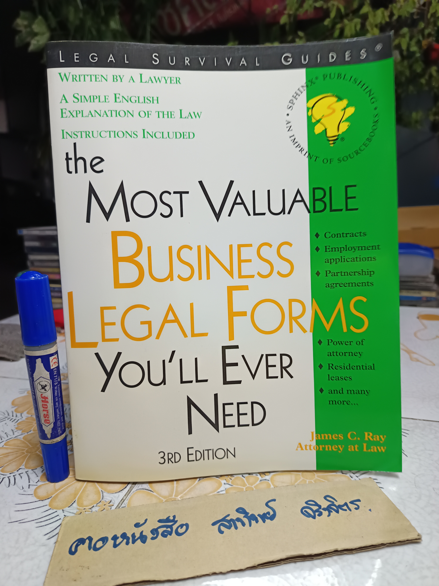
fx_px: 406
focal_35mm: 24
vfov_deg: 71.6
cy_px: 293
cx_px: 220
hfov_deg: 56.8
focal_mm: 5.31
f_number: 1.7
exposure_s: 1/33.3
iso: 1137
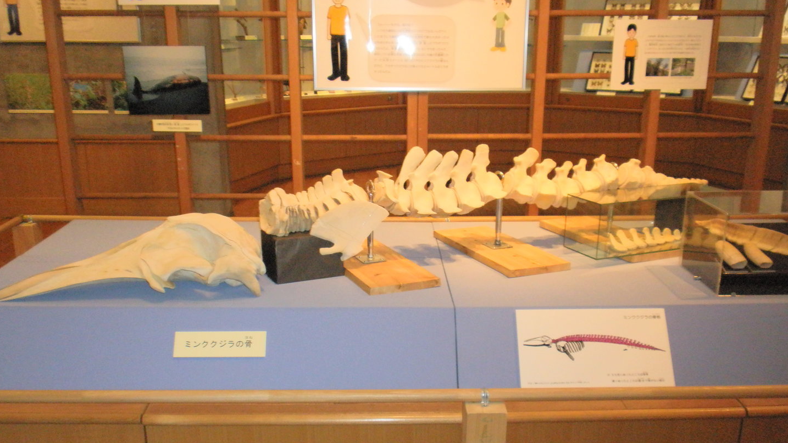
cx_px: 396
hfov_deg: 49.4
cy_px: 287
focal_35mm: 41
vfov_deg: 28.9
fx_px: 857
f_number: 3.5
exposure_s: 1/30
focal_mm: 6.6
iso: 200
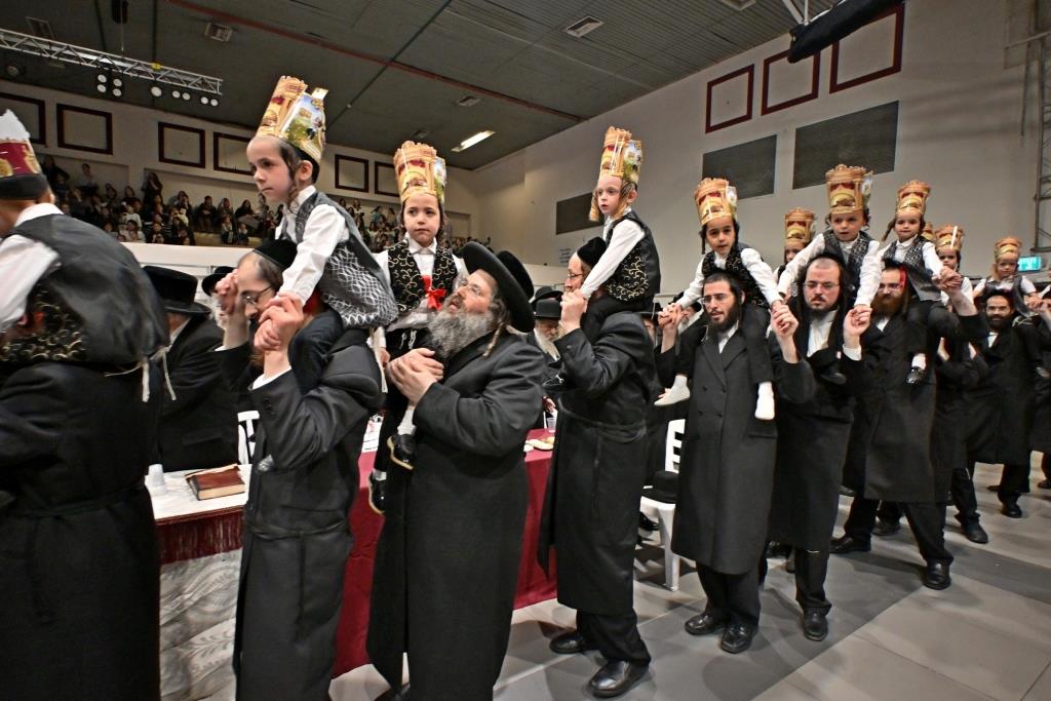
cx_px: 526
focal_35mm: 18
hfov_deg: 90.0
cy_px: 350
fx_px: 526
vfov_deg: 67.4
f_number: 3.8
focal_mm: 12.5
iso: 1000
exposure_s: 1/200
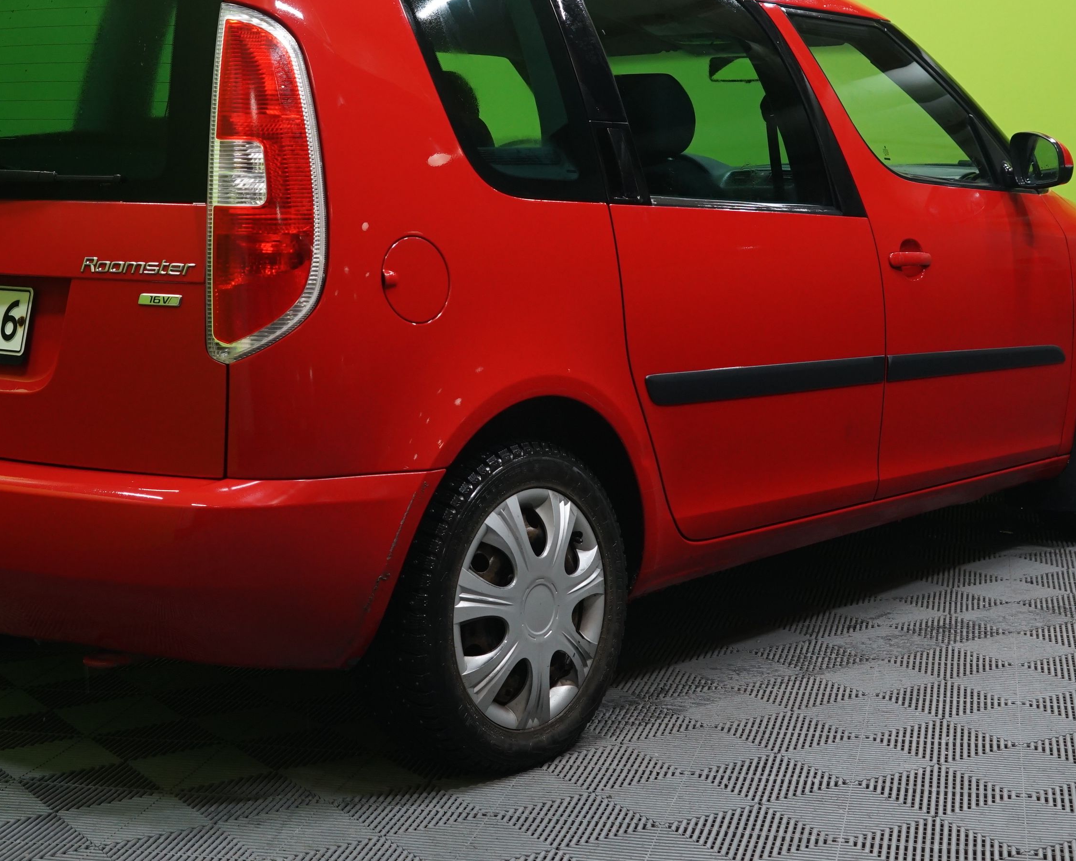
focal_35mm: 61
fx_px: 1942
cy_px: 236
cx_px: 505
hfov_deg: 31.0
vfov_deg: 24.7
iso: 1000
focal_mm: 37
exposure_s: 1/20
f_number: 5
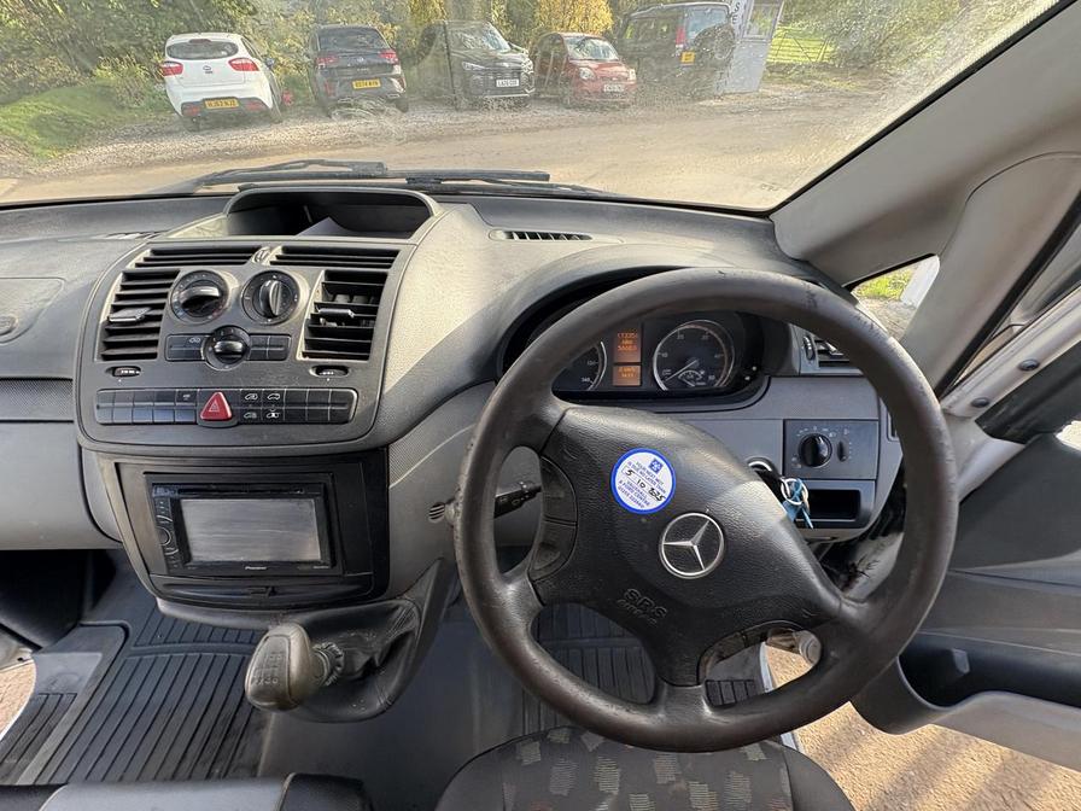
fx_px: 437
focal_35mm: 14
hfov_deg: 102.1
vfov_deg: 85.7
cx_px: 540
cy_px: 406
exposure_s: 1/133
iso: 80
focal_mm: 2.22
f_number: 2.2
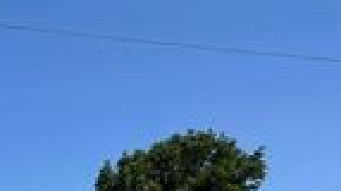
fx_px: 894
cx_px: 31
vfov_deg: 11.6
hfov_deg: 21.1
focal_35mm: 99
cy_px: 292
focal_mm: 4.2
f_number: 1.6
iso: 32
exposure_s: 1/4132
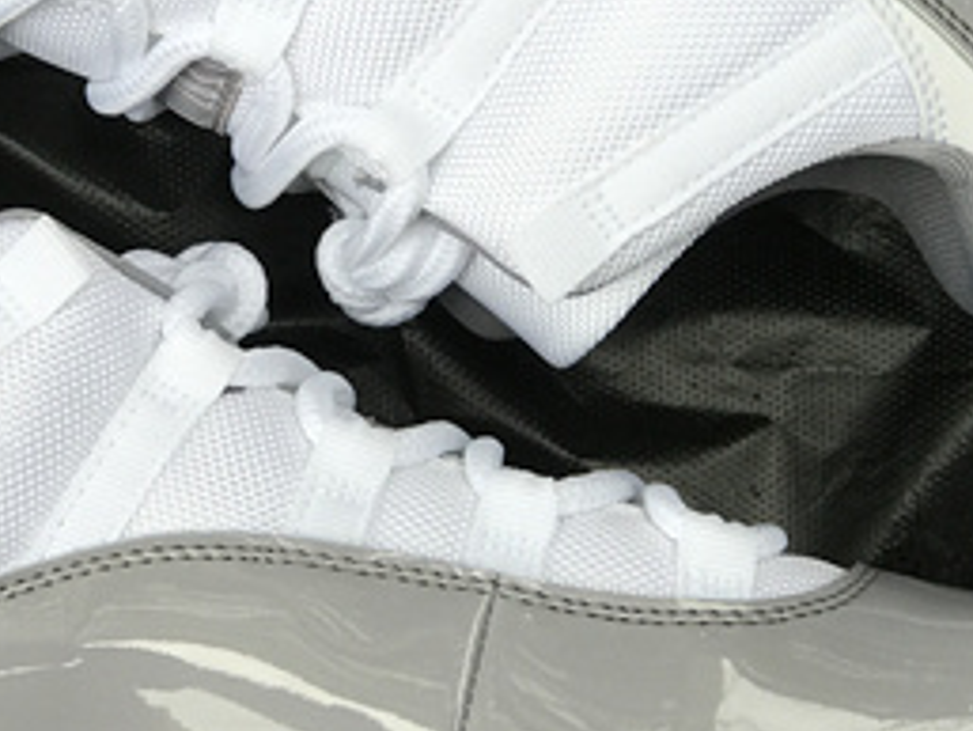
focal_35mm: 164
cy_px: 256
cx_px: 310
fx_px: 4612
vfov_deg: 9.1
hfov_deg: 12.0
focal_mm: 6.6
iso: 32
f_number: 2.8
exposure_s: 1/100
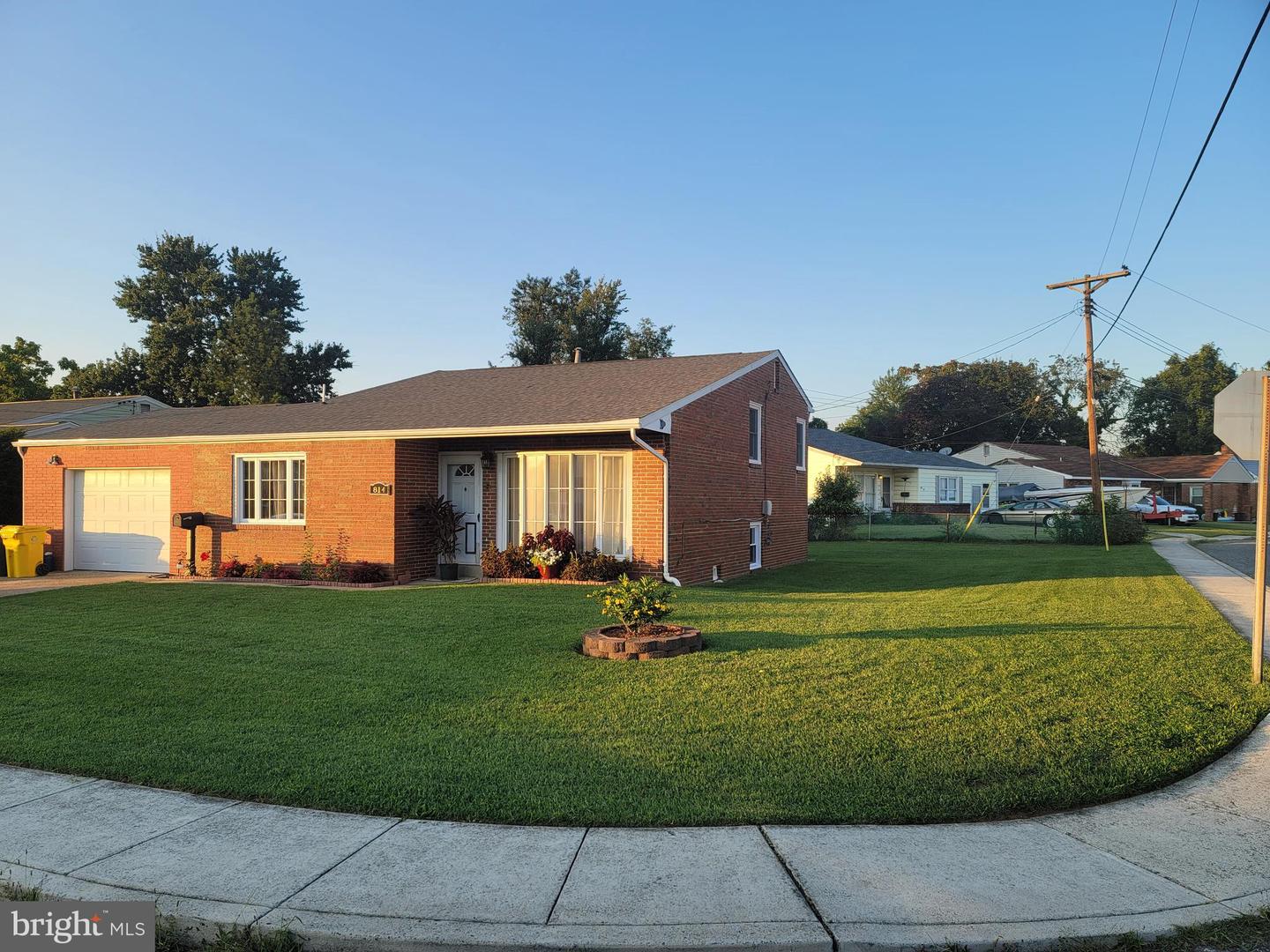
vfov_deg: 54.9
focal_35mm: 25
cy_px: 476
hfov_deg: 69.4
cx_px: 635
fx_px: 917
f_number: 1.8
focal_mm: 7
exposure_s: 1/235
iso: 20
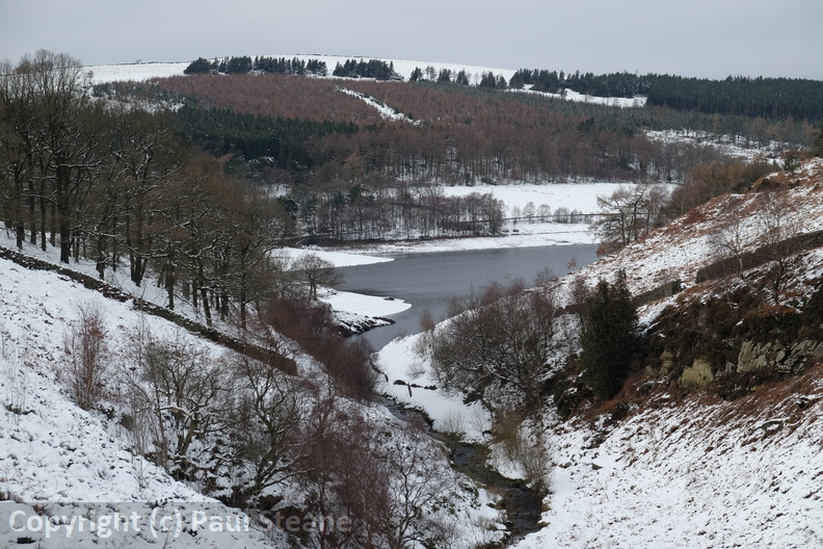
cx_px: 412
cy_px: 274
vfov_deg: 22.3
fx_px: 1394
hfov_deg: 32.9
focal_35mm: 61
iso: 200
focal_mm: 40.7
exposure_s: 1/320
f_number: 5.6
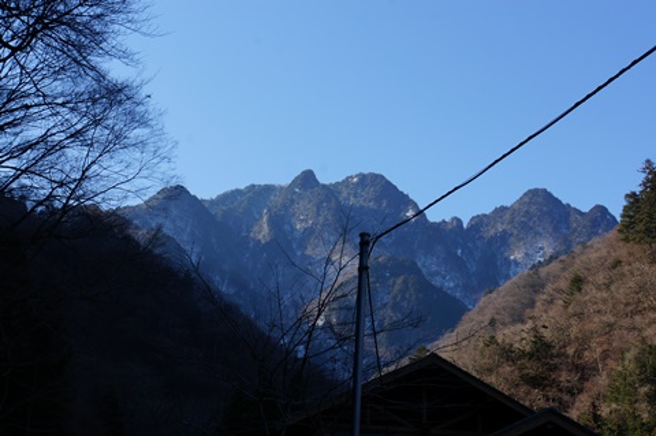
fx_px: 1150
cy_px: 218
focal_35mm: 63
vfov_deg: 21.5
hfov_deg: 31.9
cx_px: 328
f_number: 11
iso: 100
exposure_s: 1/80
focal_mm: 42.1
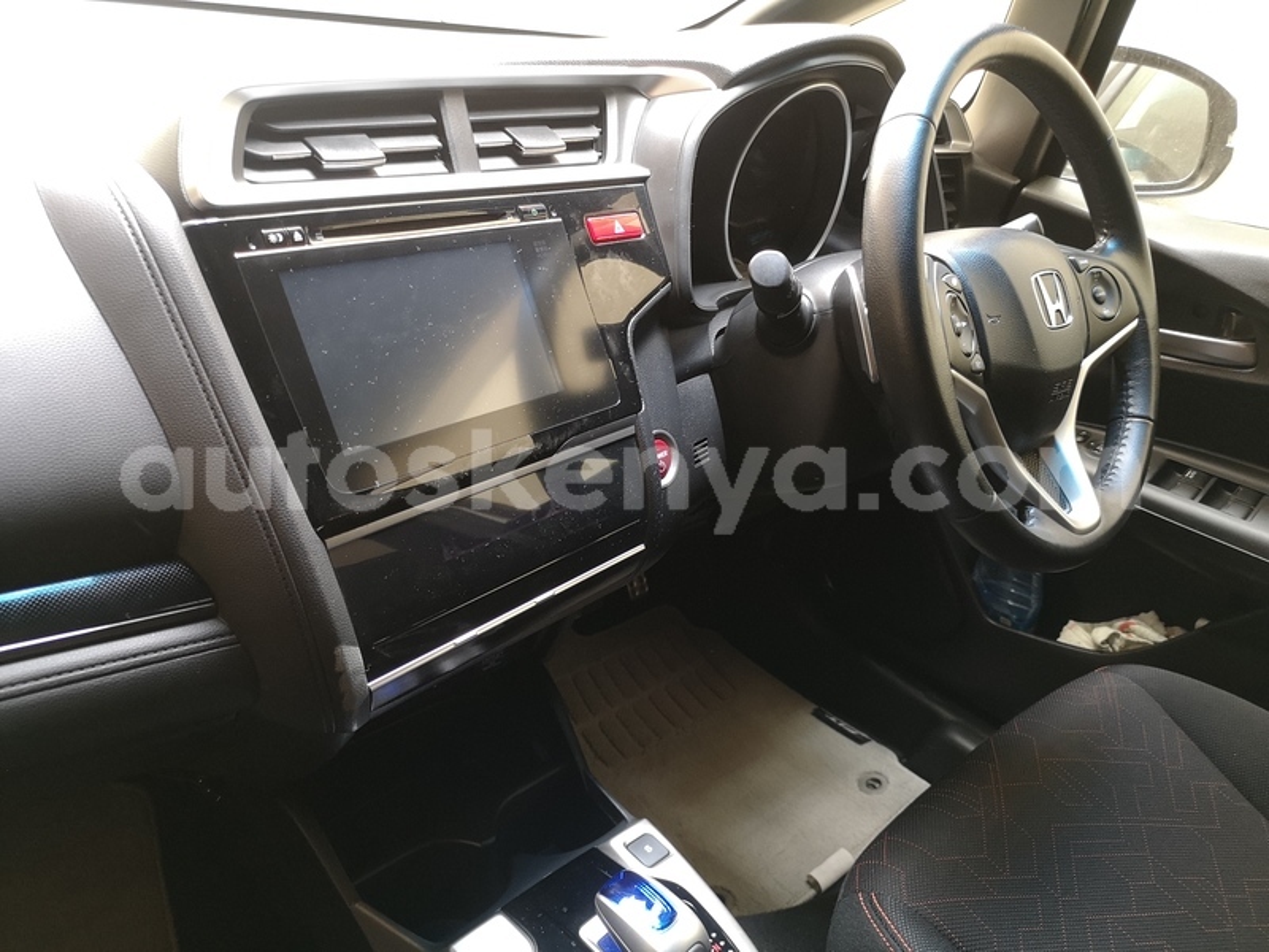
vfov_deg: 51.4
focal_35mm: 27
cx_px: 634
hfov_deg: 65.3
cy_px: 476
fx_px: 990
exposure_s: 1/24
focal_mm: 5.58
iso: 320
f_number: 1.8
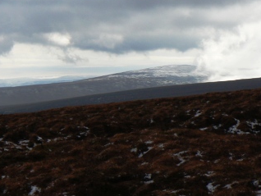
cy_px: 81
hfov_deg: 9.5
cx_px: 113
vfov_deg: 7.1
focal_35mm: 209
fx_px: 1577
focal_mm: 25.7
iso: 80
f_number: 8
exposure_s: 1/400
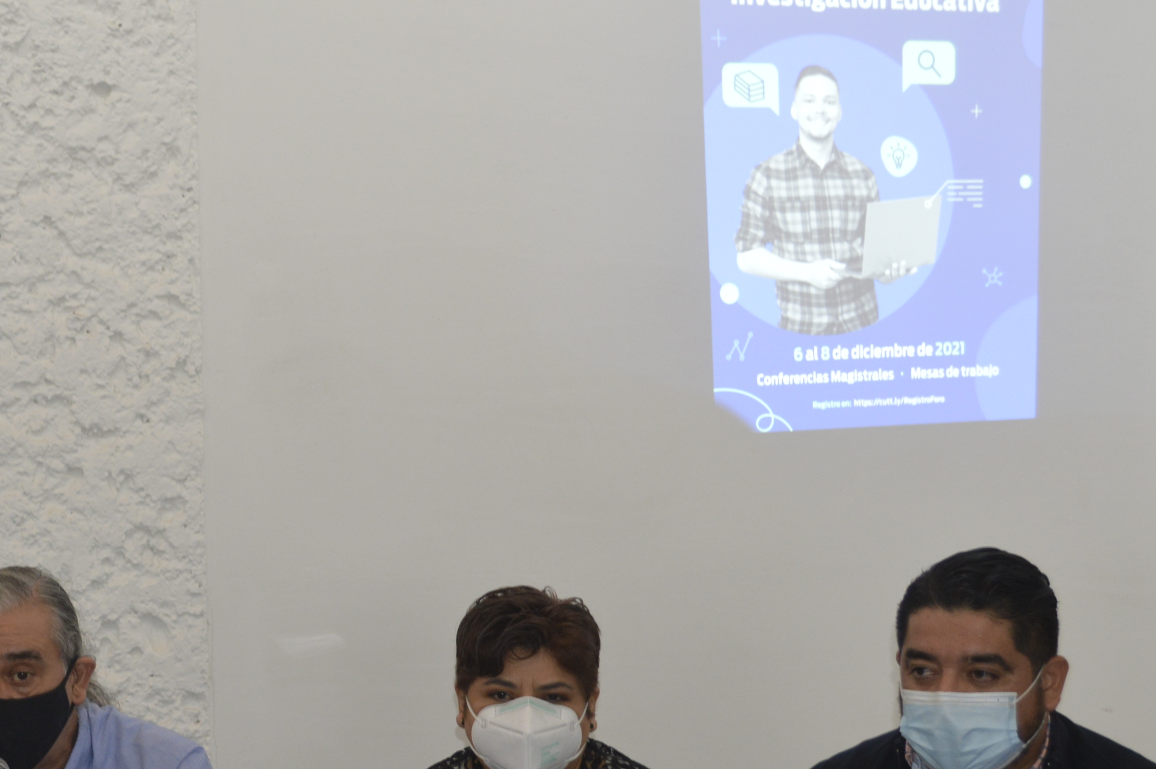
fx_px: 2214
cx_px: 262
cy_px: 555
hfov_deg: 28.7
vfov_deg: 19.6
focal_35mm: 69
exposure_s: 1/60
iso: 500
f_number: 4.2
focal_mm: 26
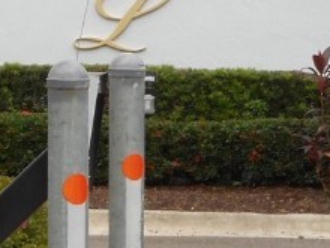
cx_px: -224
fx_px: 3413
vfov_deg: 4.1
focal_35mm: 358
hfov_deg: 5.5
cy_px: -158
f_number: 5.5
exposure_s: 1/60
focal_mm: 13.8
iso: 80
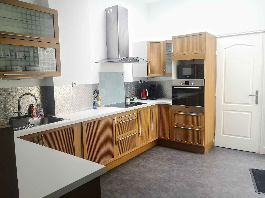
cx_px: 132
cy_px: 99
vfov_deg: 51.4
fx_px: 207
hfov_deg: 65.3
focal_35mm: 27
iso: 100
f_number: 1.8
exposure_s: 1/60
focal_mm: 3.95
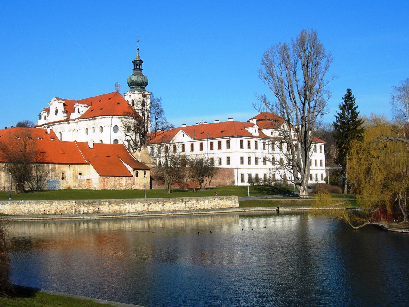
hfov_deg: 49.0
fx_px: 449
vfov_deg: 37.7
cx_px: 204
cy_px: 154
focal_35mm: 38
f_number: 4.8
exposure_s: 1/641
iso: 50
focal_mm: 7.8
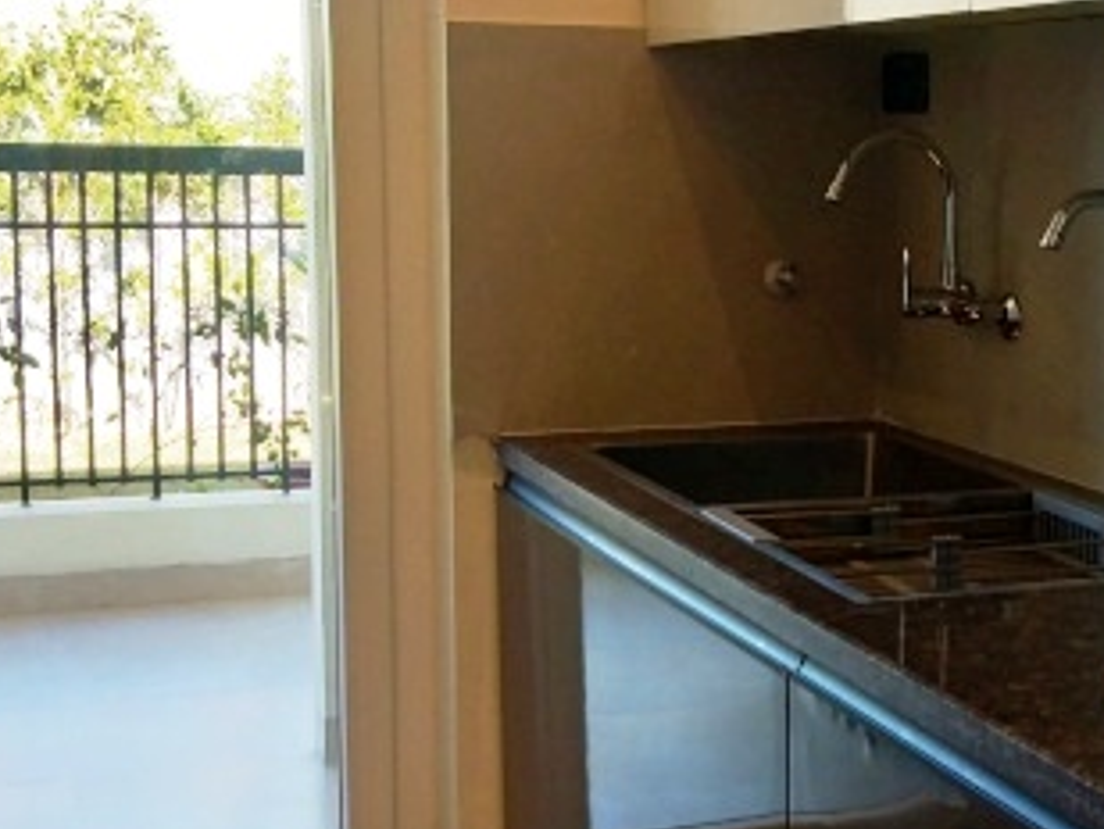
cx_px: 922
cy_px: 354
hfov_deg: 25.4
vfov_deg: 19.6
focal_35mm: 75
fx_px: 2393
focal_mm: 3.55
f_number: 2
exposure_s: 1/100
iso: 192
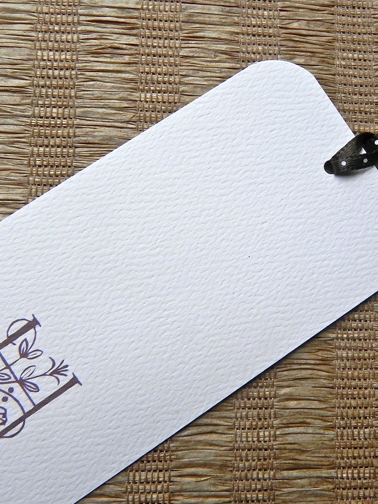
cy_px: 254
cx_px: 215
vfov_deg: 52.6
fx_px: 510
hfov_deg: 40.6
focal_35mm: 35
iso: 160
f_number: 5.6
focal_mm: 4.6
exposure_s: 1/216
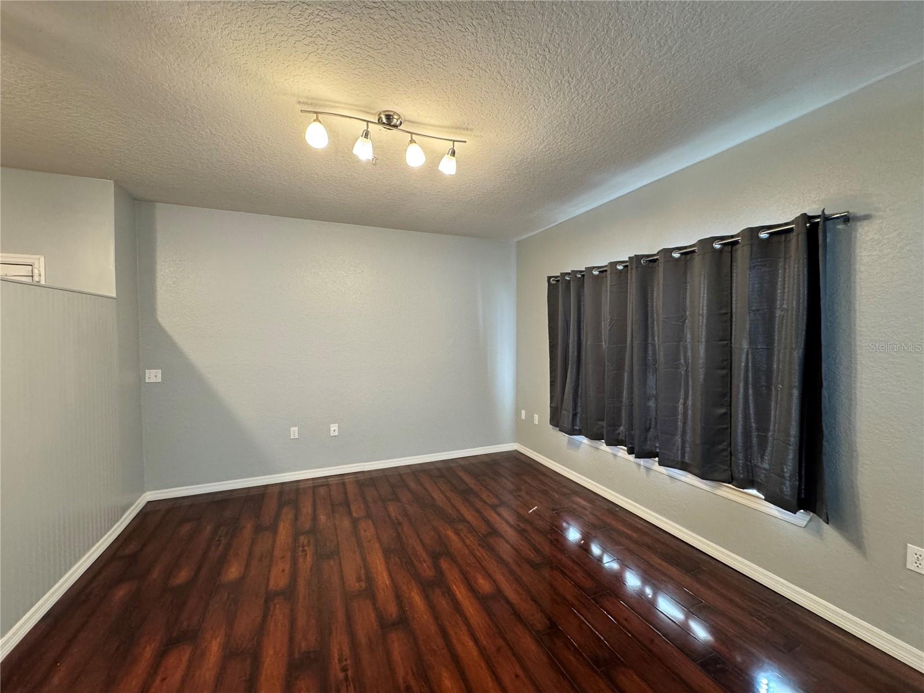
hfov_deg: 102.1
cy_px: 346
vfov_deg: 85.7
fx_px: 374
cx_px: 462
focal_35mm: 14
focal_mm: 2.22
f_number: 2.2
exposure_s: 1/60
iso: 320
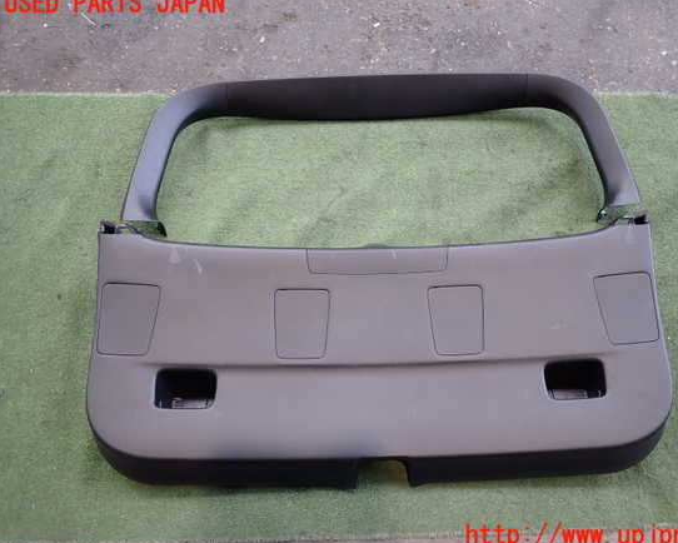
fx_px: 542
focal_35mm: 27
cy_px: 270
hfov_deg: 63.9
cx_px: 373
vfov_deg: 53.2
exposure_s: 1/50
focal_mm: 4.5
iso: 200
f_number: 2
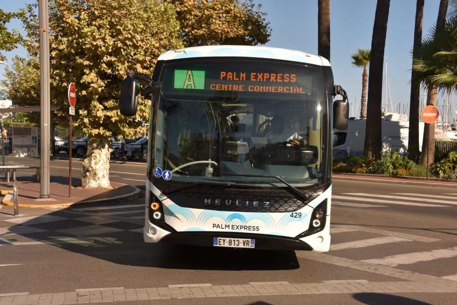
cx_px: 228
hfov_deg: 41.1
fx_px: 610
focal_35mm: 48
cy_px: 152
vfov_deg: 28.1
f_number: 8
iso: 100
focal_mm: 48
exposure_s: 1/250
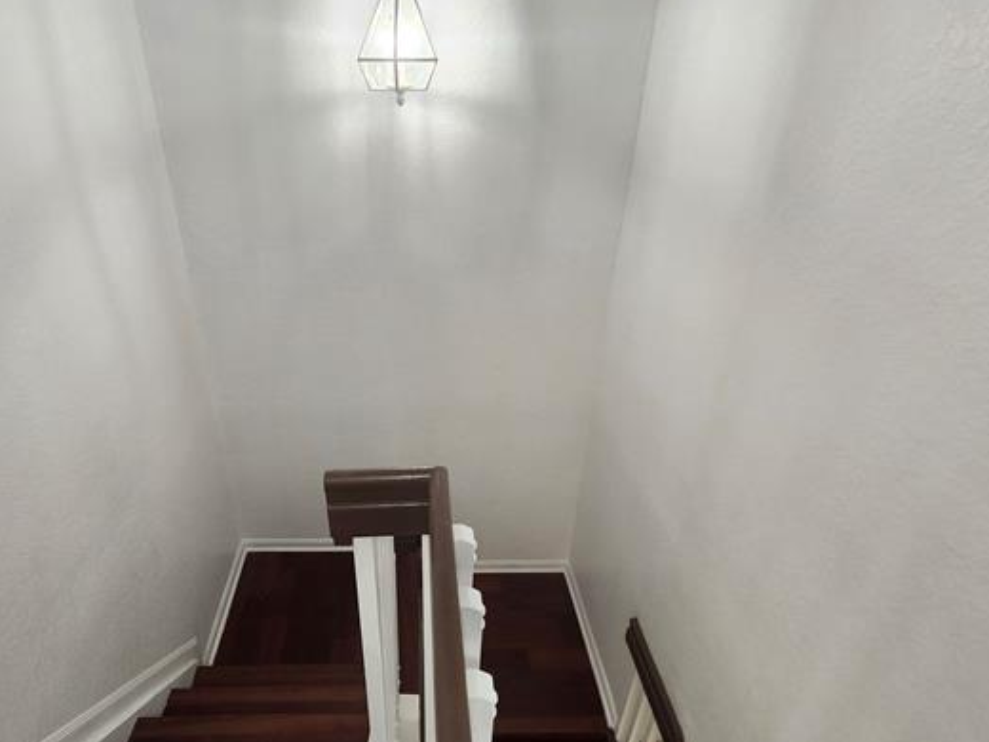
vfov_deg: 66.0
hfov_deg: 81.3
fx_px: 571
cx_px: 424
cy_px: 367
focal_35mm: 20
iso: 125
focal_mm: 1.74
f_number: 2.2
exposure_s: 1/60
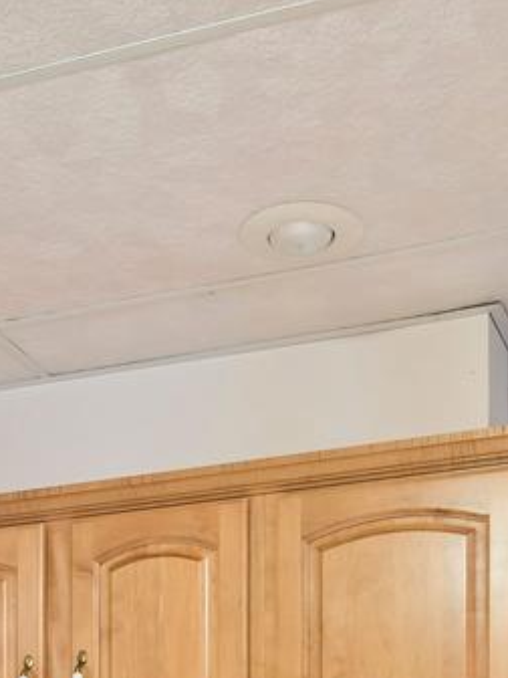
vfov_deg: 20.1
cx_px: 185
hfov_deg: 18.0
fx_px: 1604
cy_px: 1049
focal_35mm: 82
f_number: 9
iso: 320
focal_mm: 14
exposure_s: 1.3
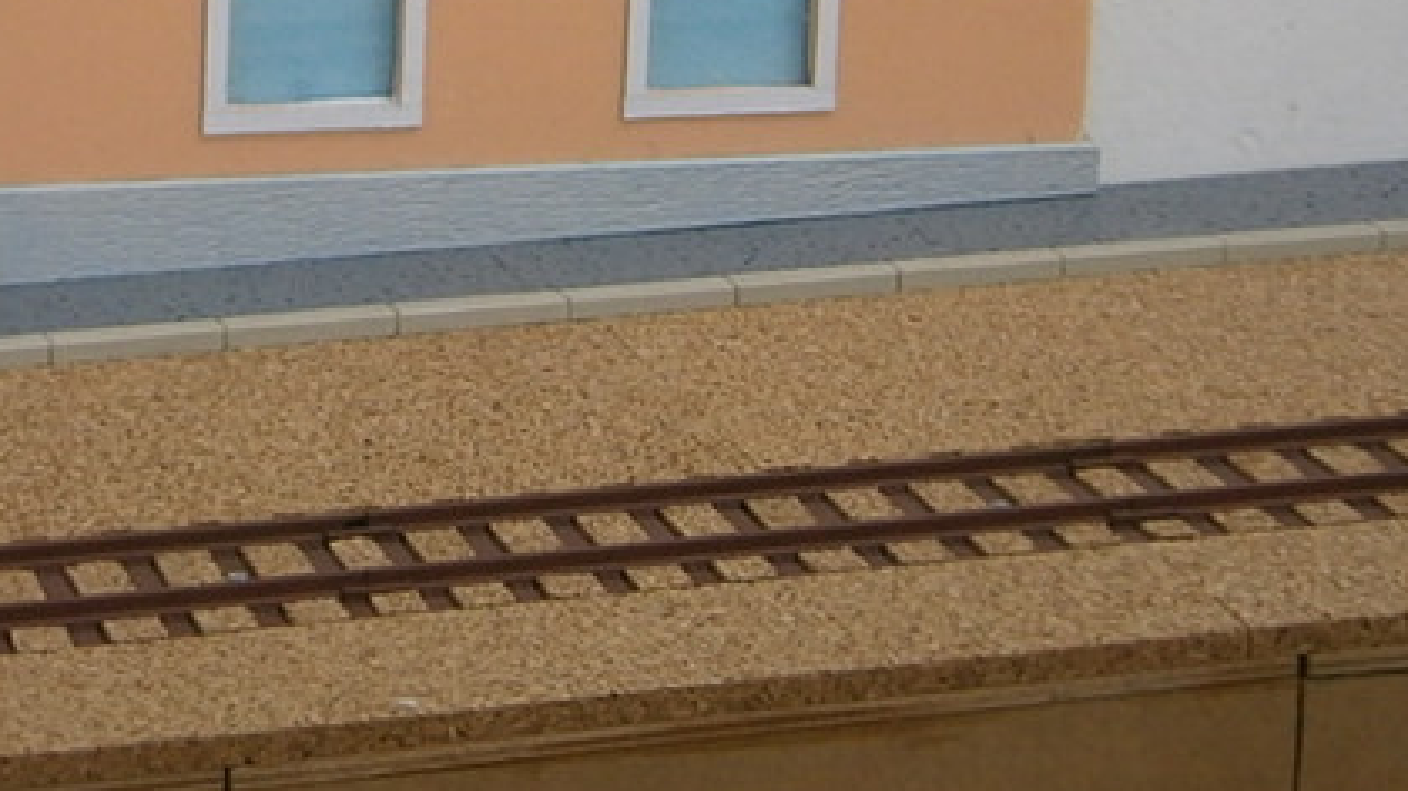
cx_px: 65
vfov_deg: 9.2
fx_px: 4852
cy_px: -184
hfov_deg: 16.2
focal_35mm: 130
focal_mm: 8.3
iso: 125
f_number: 3.4
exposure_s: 1/13
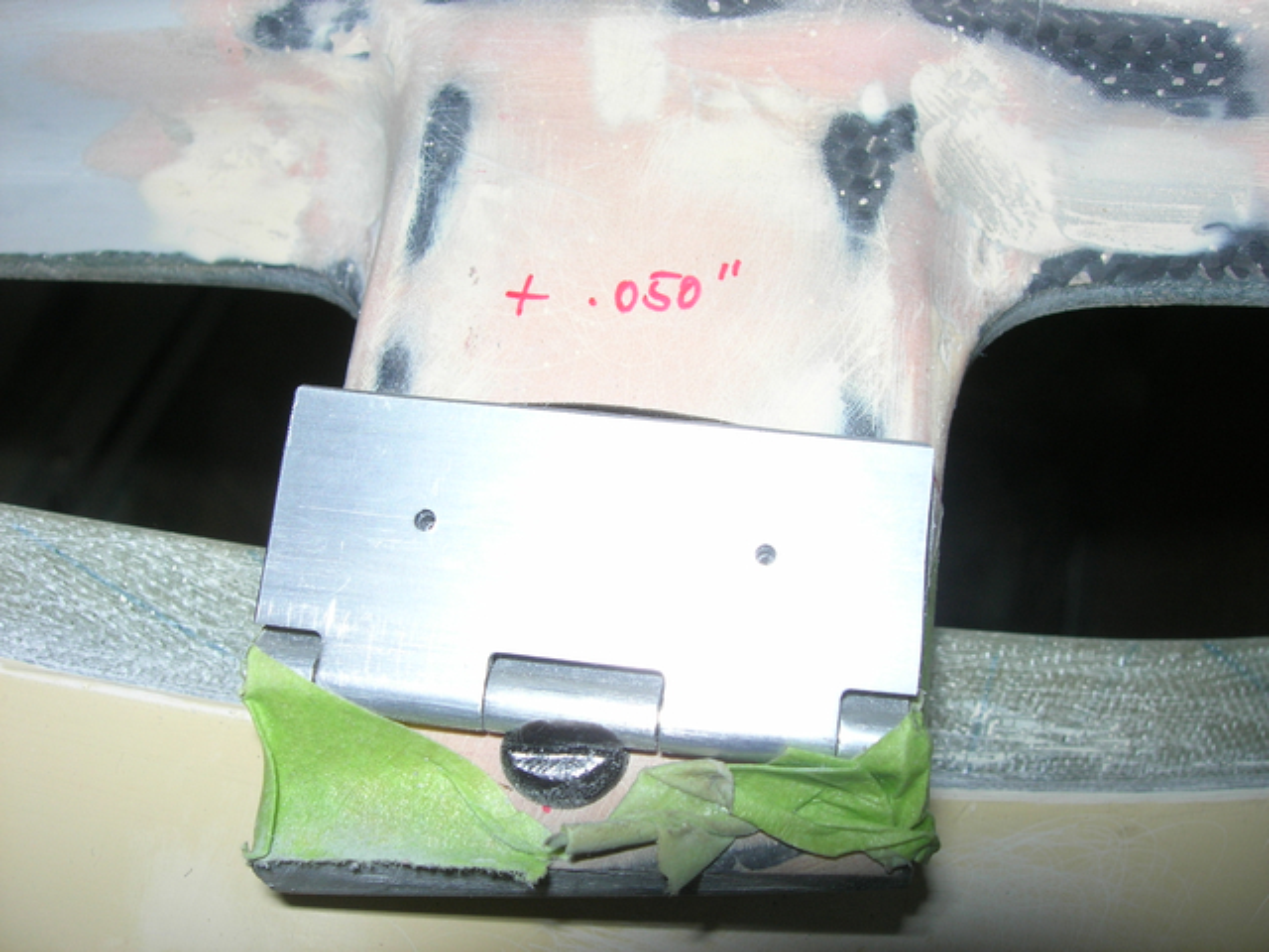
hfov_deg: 49.0
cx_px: 634
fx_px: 1393
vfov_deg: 37.7
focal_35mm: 38
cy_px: 476
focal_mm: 7.8
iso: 64
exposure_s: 1/60.1
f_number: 4.8
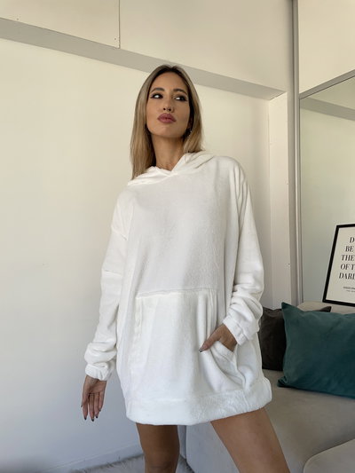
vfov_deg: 67.3
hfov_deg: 53.1
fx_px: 355
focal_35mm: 26
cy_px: 236
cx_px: 178
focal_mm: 4.2
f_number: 1.6
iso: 32
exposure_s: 1/231
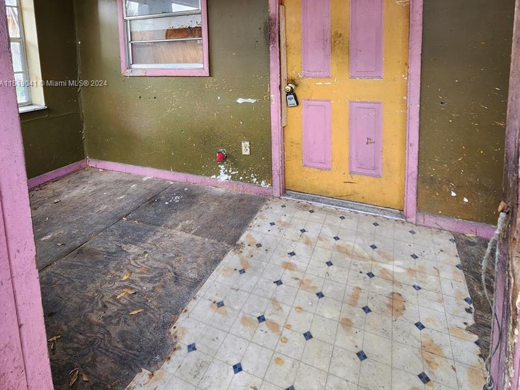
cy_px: 84
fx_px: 270
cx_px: 267
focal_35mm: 18
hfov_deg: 87.7
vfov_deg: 65.8
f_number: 2.2
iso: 125
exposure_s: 1/60
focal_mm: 2.2
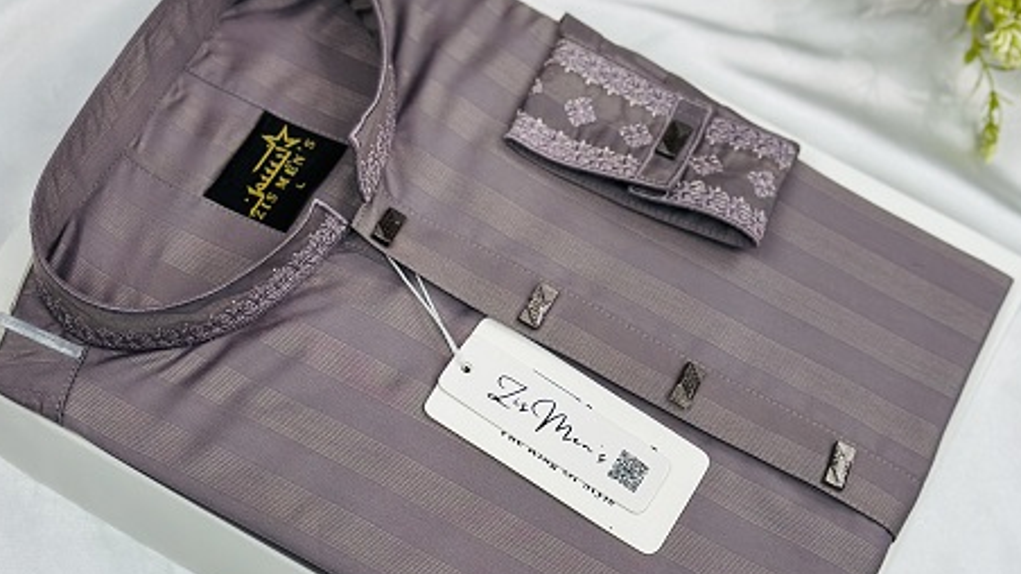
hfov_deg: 28.6
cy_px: 350
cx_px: 510
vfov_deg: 16.3
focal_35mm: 74
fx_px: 2003
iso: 80
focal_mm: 6.86
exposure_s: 1/236
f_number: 1.78
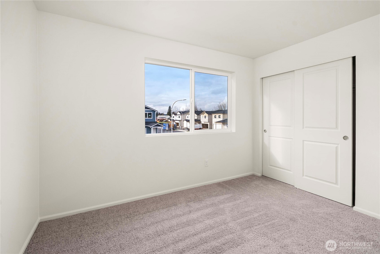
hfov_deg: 100.4
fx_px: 158
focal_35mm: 15
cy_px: 127
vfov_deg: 77.4
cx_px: 190
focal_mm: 15
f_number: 6.3
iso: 80
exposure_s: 1/250
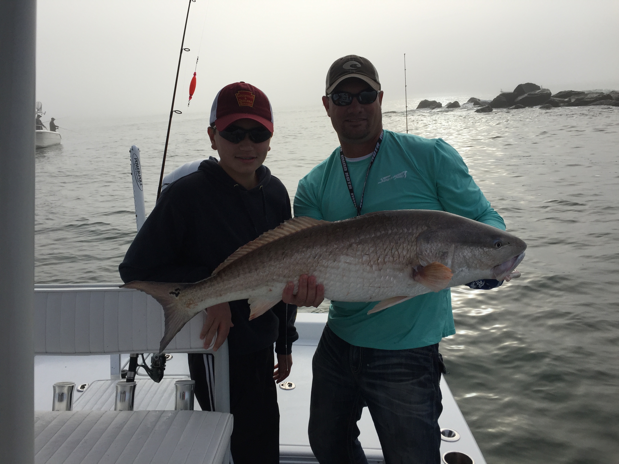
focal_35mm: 29
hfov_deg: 61.7
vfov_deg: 48.2
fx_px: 519
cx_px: 310
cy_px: 232
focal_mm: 4.15
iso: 32
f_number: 2.2
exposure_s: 1/2639
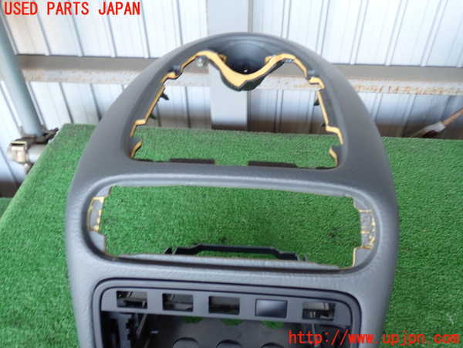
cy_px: 174
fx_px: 428
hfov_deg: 56.8
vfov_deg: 44.2
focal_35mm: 32
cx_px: 232
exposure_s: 1/40
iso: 200
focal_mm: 5.79
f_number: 2.4
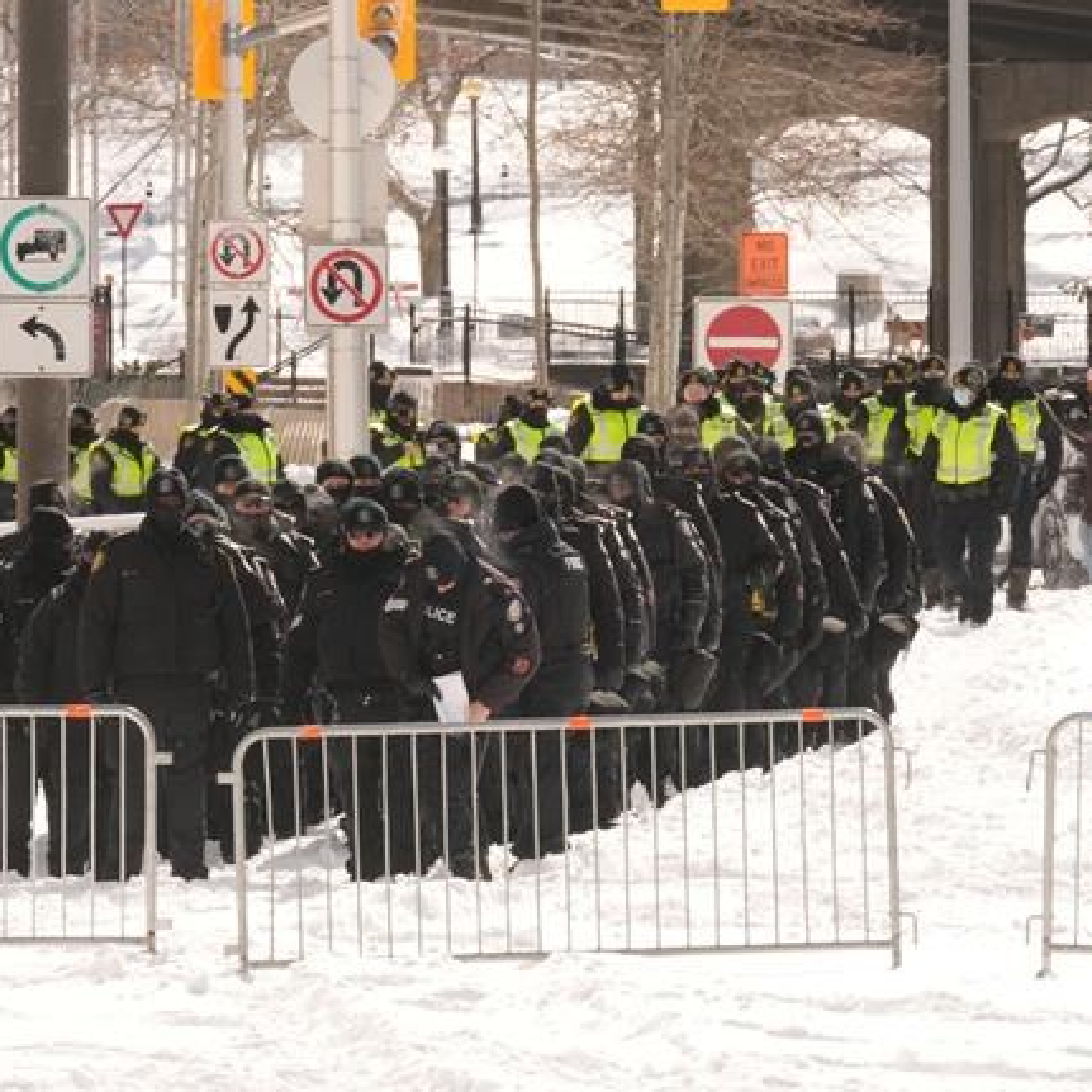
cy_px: 546
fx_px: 18987
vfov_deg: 3.3
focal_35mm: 532
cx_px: 492
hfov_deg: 3.3
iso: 800
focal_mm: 277
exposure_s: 1/400
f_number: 18
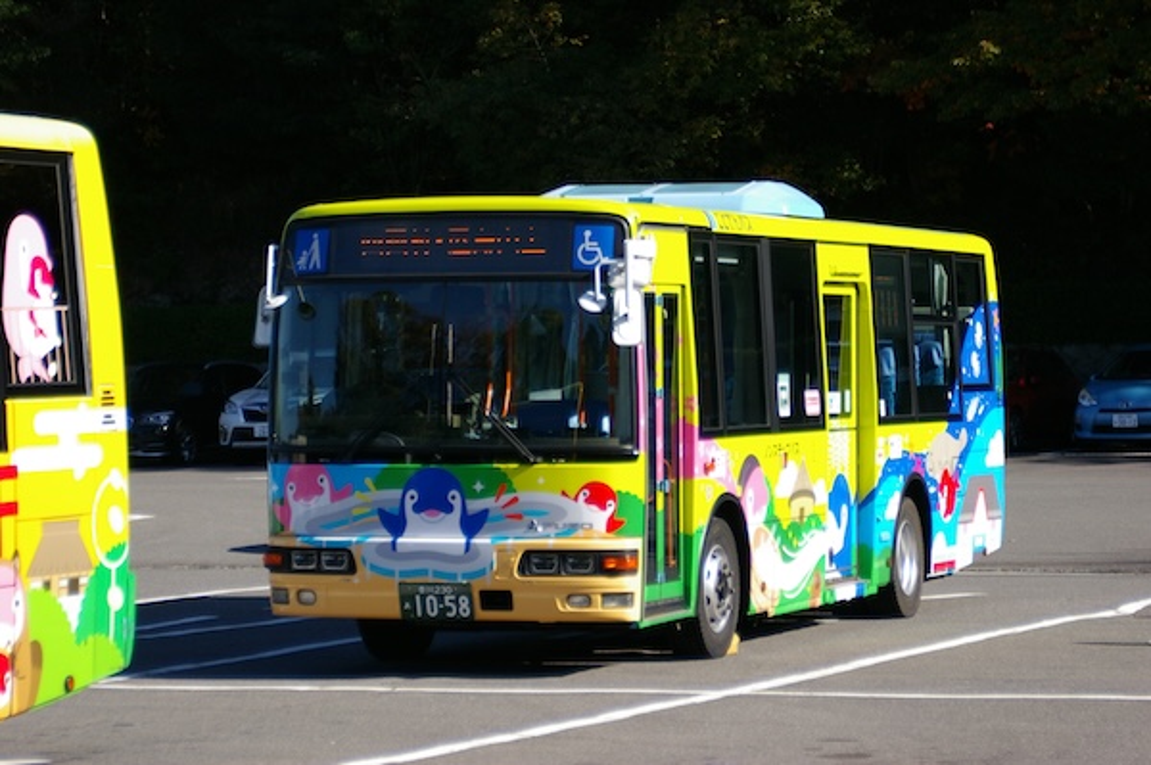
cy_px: 382
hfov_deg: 16.1
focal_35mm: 128
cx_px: 576
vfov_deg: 10.7
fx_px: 4073
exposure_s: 1/1500
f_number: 5.6
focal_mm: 85
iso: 400
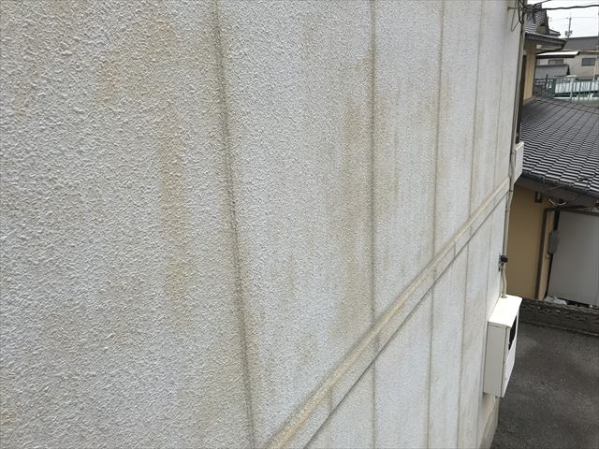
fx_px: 485
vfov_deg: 49.7
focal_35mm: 28
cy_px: 224
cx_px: 300
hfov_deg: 63.4
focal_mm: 3.99
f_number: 1.8
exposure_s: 1/1996
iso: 20
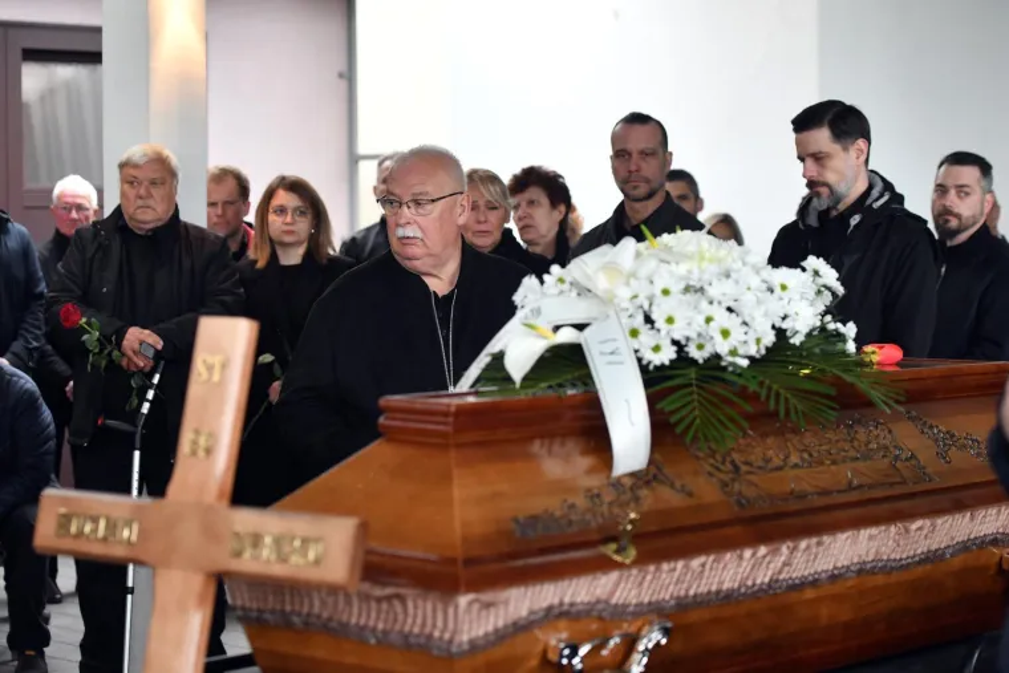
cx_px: 504
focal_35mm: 70
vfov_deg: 19.5
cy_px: 336
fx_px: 1962
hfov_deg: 28.8
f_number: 5
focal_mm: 70
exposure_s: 1/250
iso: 2000
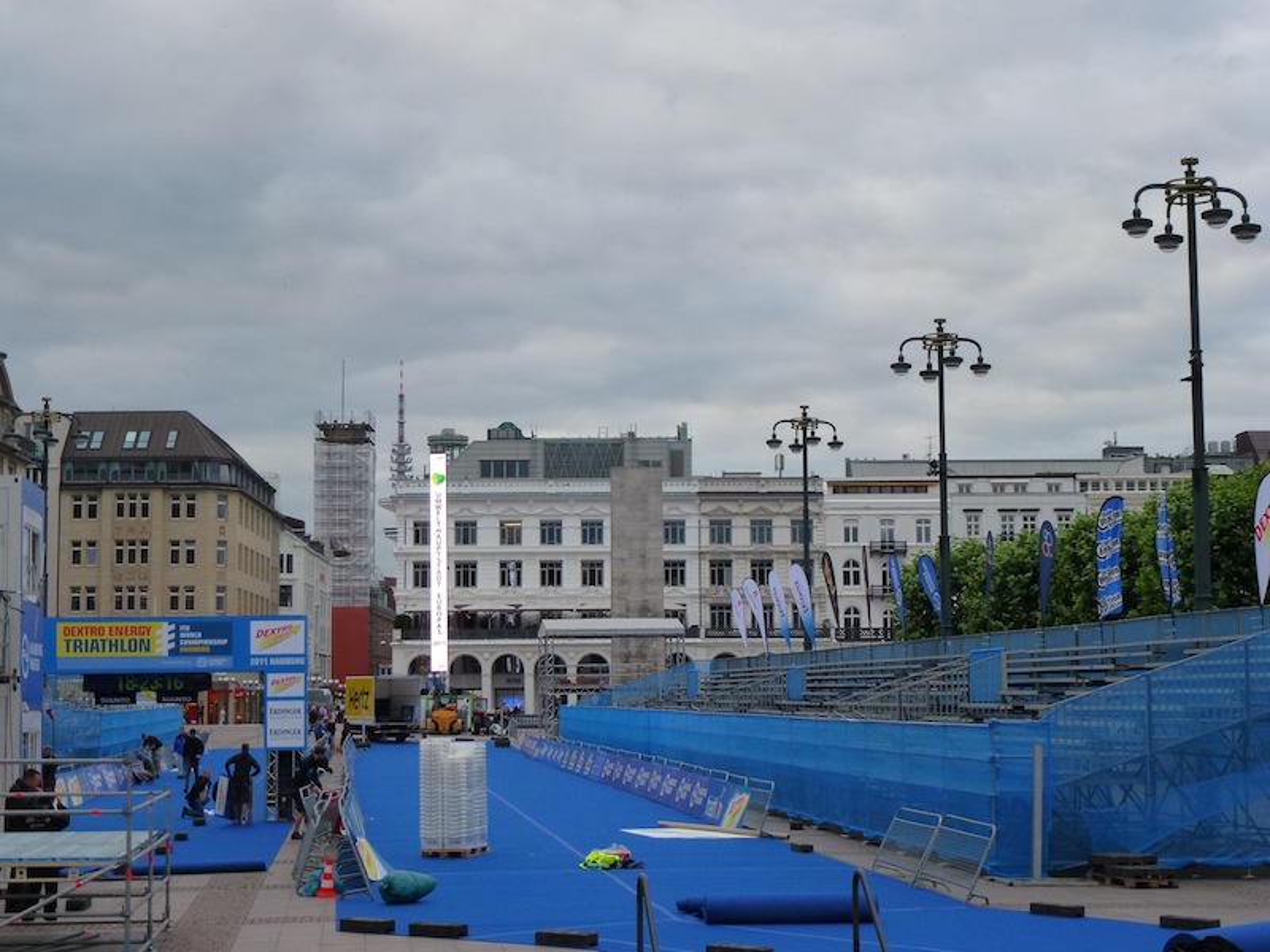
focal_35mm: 55
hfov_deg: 34.9
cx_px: 635
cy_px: 476
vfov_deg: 26.6
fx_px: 2018
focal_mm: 9.4
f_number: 4.3
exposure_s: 1/160
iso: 160
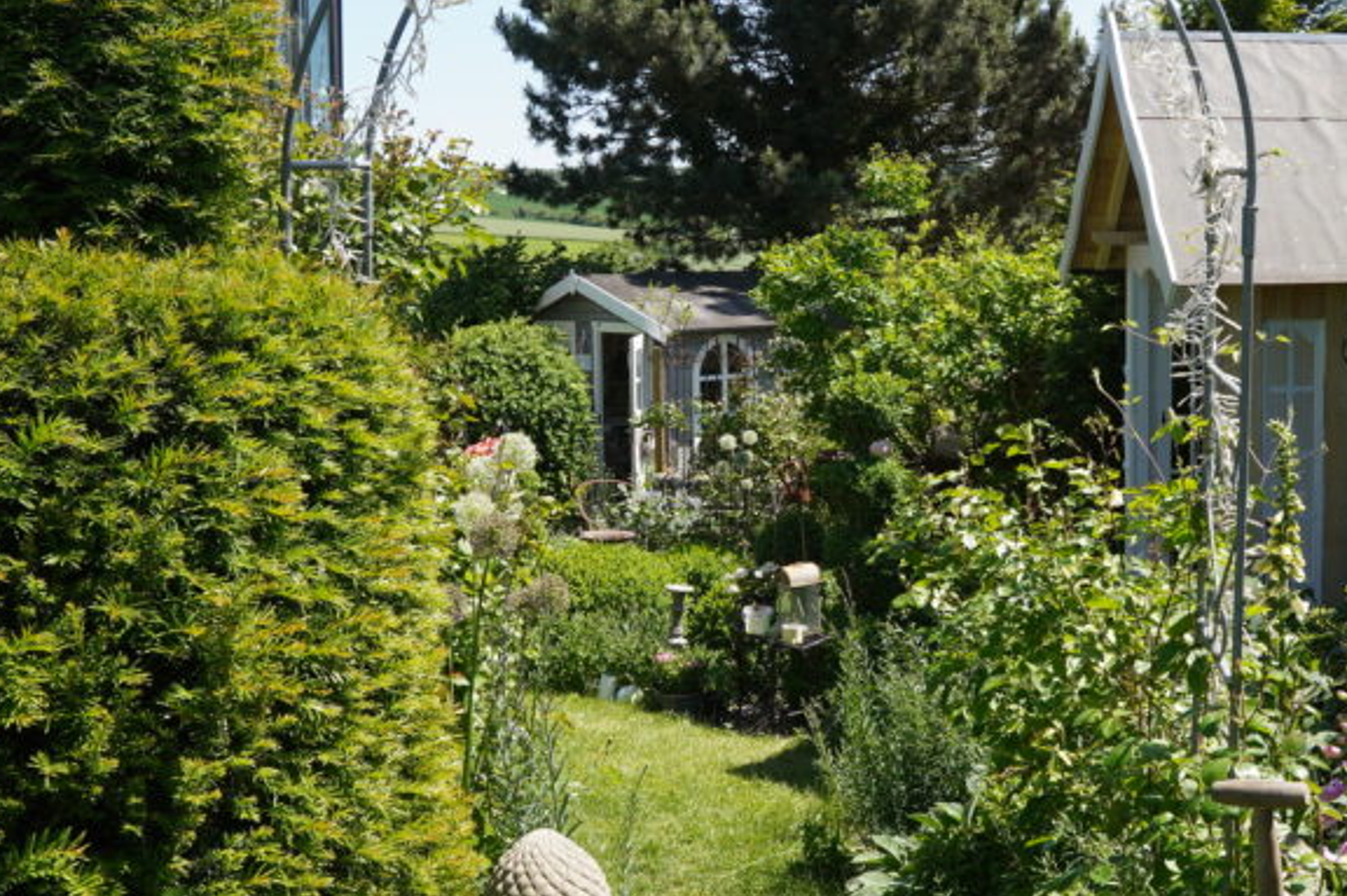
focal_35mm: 48
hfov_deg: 40.8
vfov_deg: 28.0
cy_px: 420
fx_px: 1794
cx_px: 868
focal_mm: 18
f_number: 8
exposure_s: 1/250
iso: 200
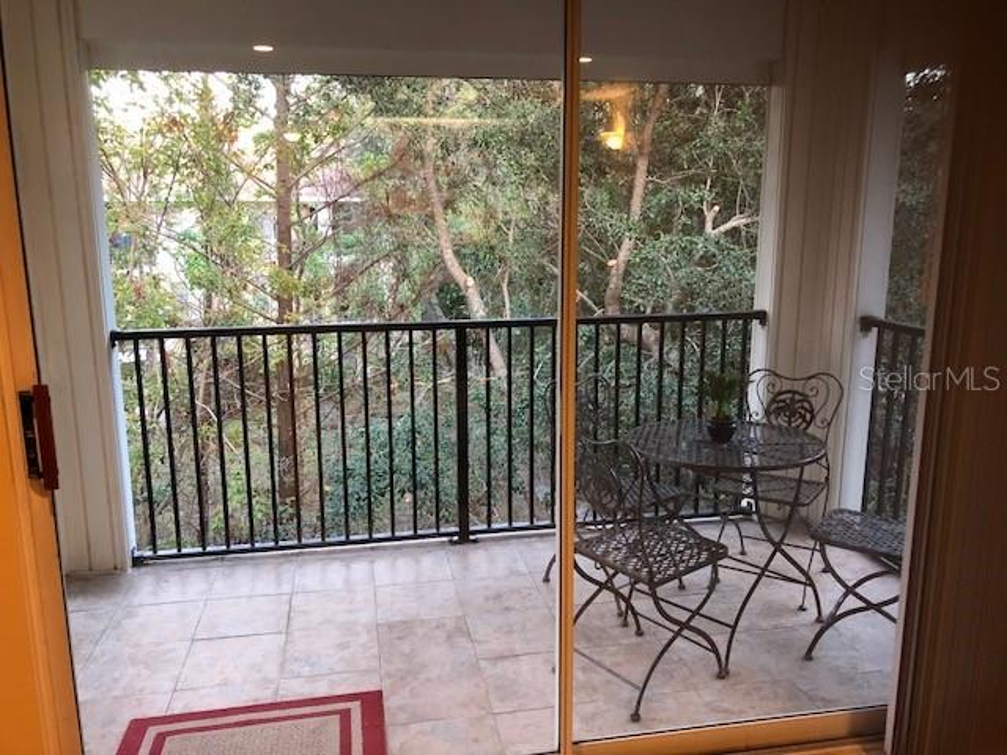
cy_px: 378
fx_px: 844
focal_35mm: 29
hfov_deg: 61.7
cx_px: 504
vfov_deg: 48.2
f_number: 1.8
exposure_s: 1/15
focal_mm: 3.99
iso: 64
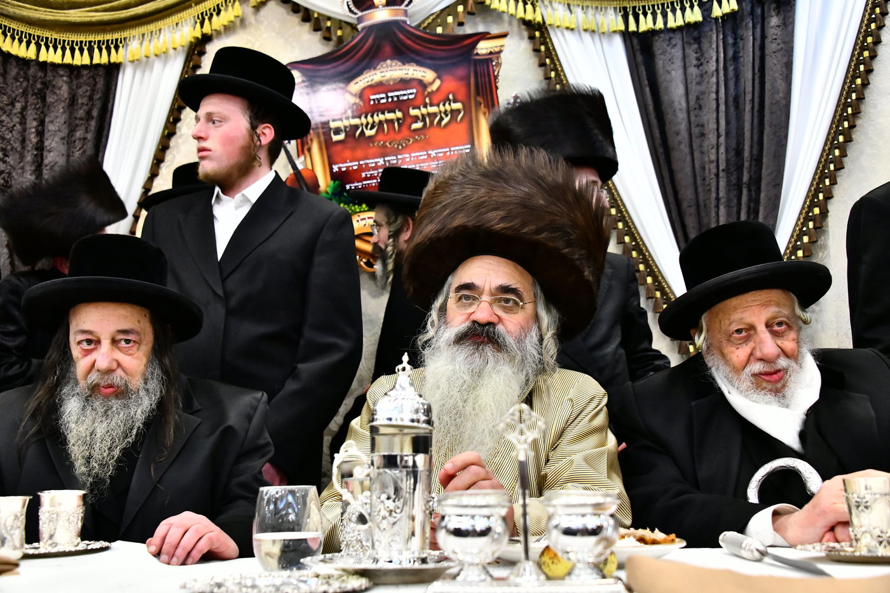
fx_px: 939
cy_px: 296
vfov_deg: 35.0
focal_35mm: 38
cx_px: 445
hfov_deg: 50.7
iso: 5000
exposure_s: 1/160
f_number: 5.6
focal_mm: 38
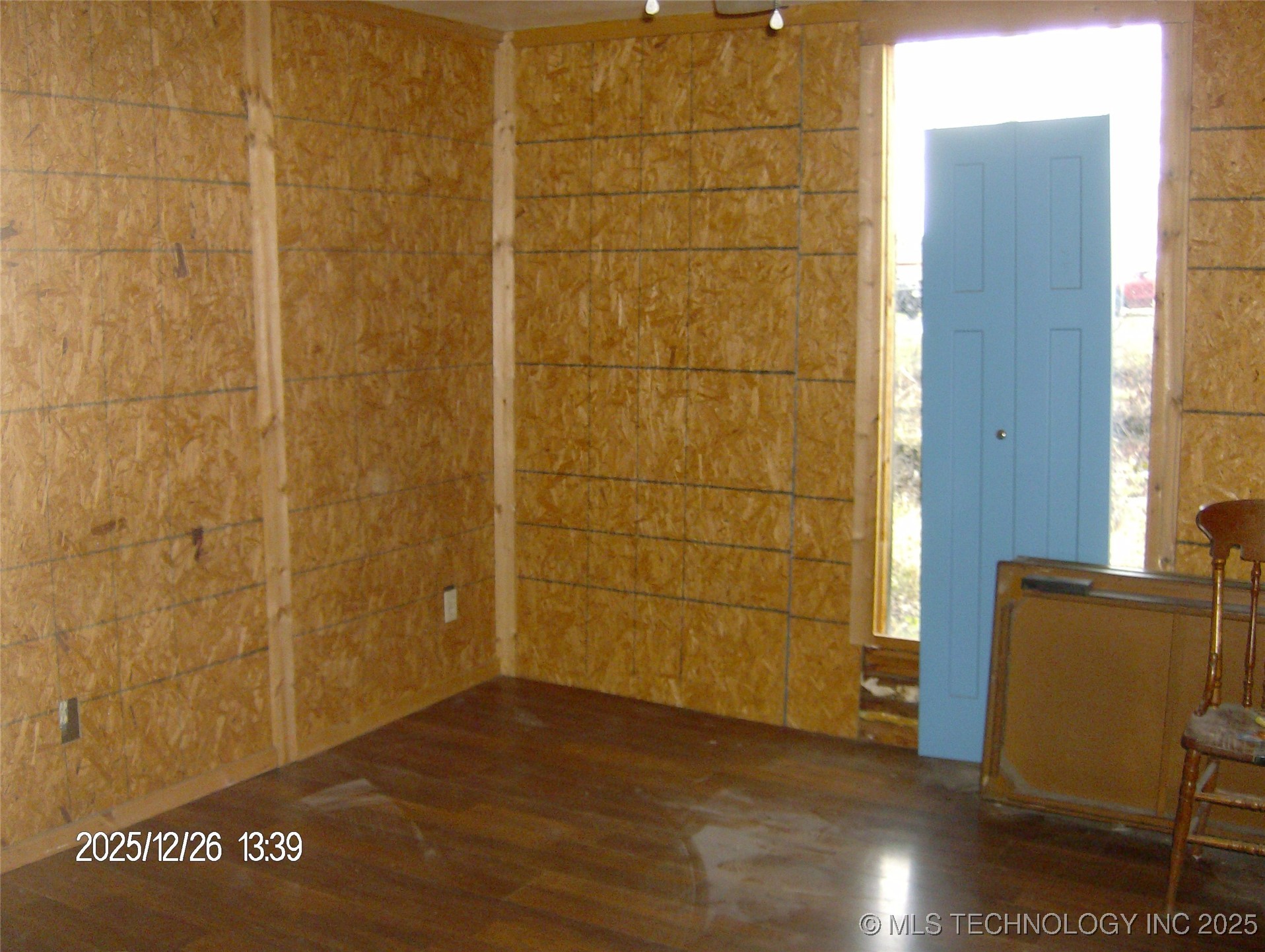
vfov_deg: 39.7
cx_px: 632
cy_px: 476
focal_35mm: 36
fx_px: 1317
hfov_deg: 51.3
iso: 200
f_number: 2.8
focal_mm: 6
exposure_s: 1/60
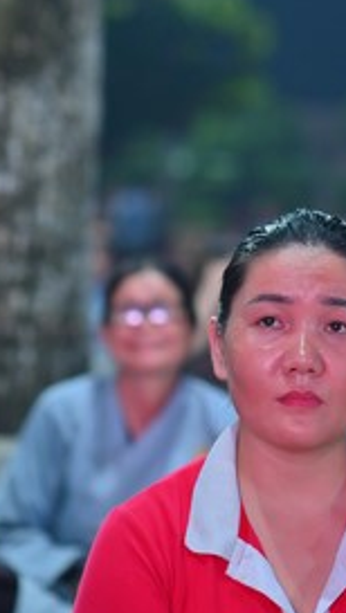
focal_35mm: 212
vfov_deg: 10.2
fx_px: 3450
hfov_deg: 5.7
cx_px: 277
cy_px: 346
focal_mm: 85
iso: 1000
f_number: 2.8
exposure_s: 1/125
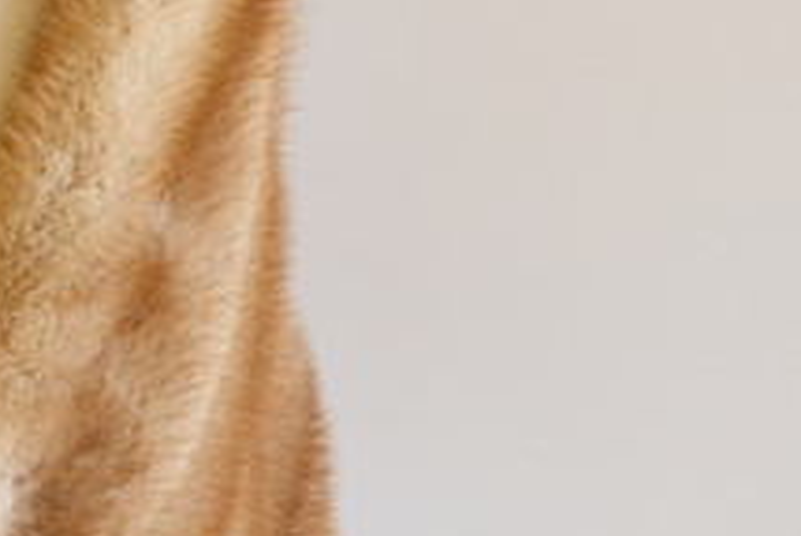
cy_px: -7
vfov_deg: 11.6
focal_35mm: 117
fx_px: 2607
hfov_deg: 16.3
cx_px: -302
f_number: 5.6
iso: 400
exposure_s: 1/125
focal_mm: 28
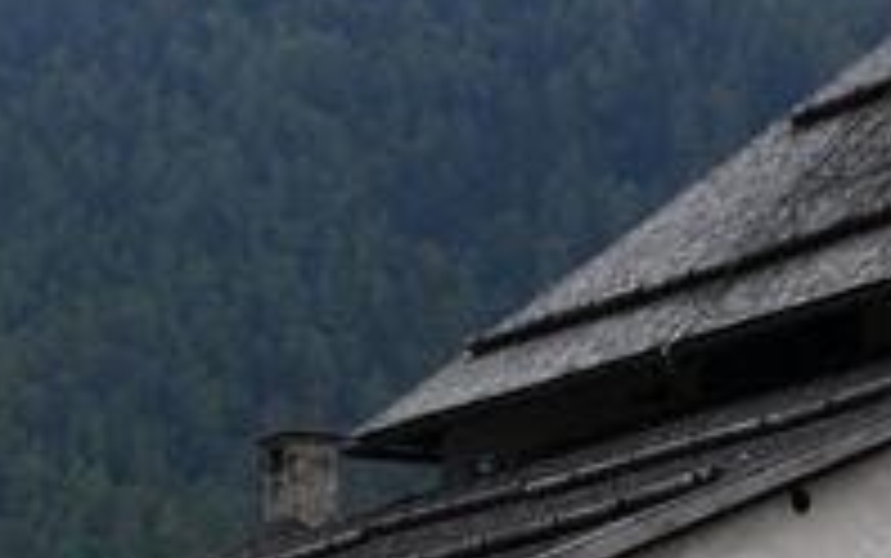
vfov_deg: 5.8
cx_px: 648
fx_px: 5394
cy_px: 1008
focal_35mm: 222
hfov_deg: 9.4
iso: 200
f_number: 7.1
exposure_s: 1/250
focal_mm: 32
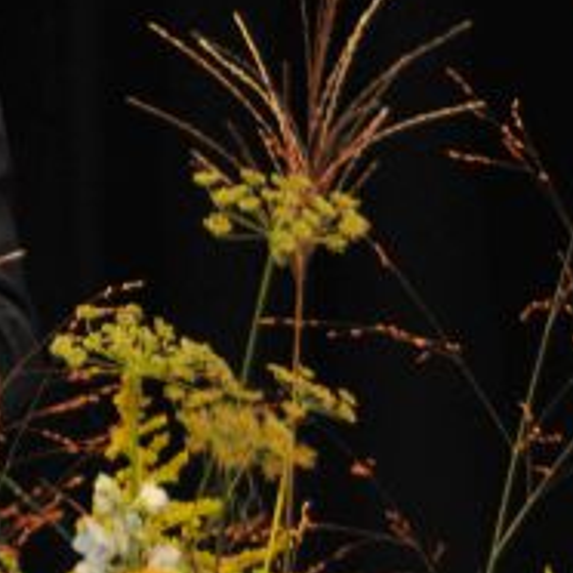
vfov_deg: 3.9
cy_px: -26
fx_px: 8371
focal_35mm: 447
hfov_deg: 3.9
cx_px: -216
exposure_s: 1/80
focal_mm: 102
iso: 1600
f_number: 5.6
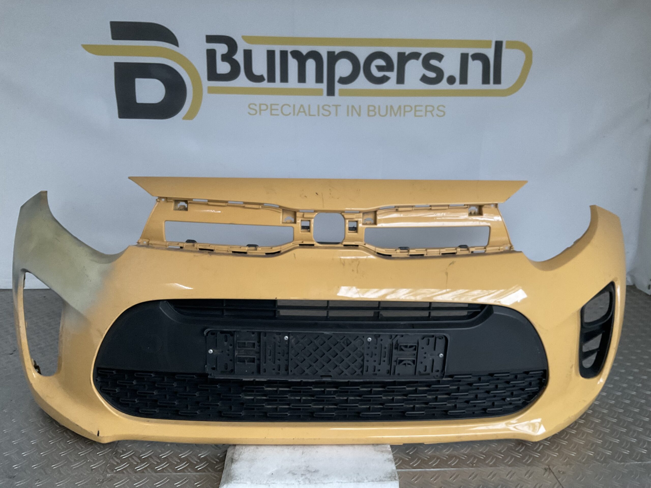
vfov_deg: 48.2
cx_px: 326
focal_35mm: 29
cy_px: 244
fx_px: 545
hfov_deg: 61.7
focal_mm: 3
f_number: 1.8
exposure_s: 1/50
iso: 250
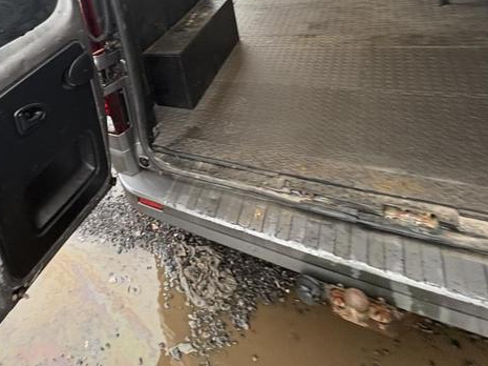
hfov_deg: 55.5
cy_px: 19
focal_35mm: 27
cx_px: 38
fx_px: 380
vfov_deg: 45.2
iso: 400
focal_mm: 2.22
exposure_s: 1/60
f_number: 2.2
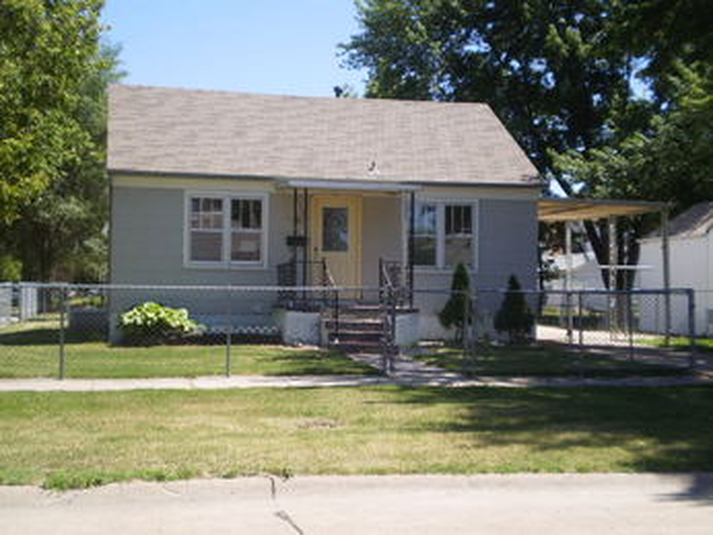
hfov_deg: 36.1
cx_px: 356
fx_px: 1092
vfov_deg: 27.6
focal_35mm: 53
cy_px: 268
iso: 64
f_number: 3.9
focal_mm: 9.3
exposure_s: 1/400
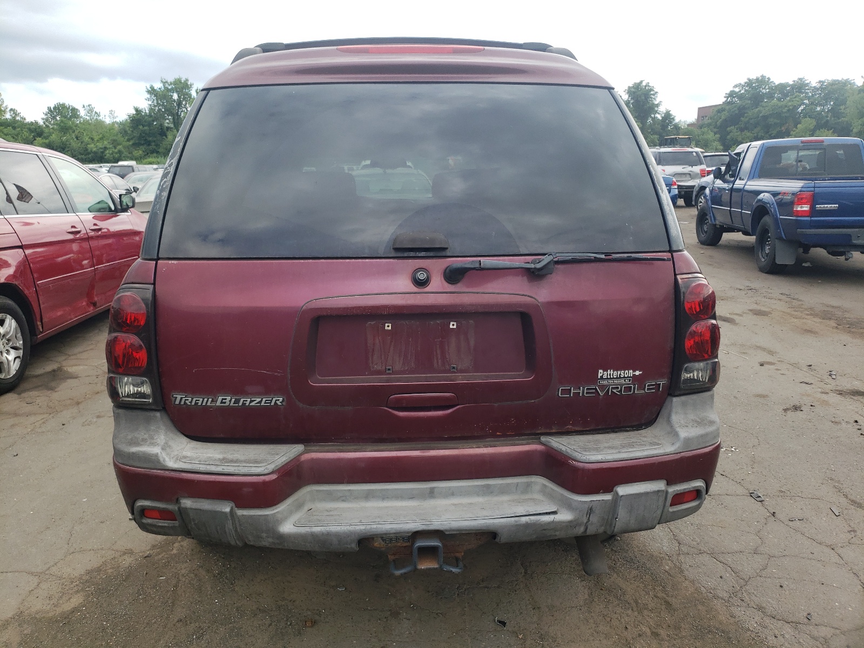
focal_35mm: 26
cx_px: 432
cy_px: 324
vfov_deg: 53.1
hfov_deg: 67.3
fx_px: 649
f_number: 1.5
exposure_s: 1/714
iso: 50
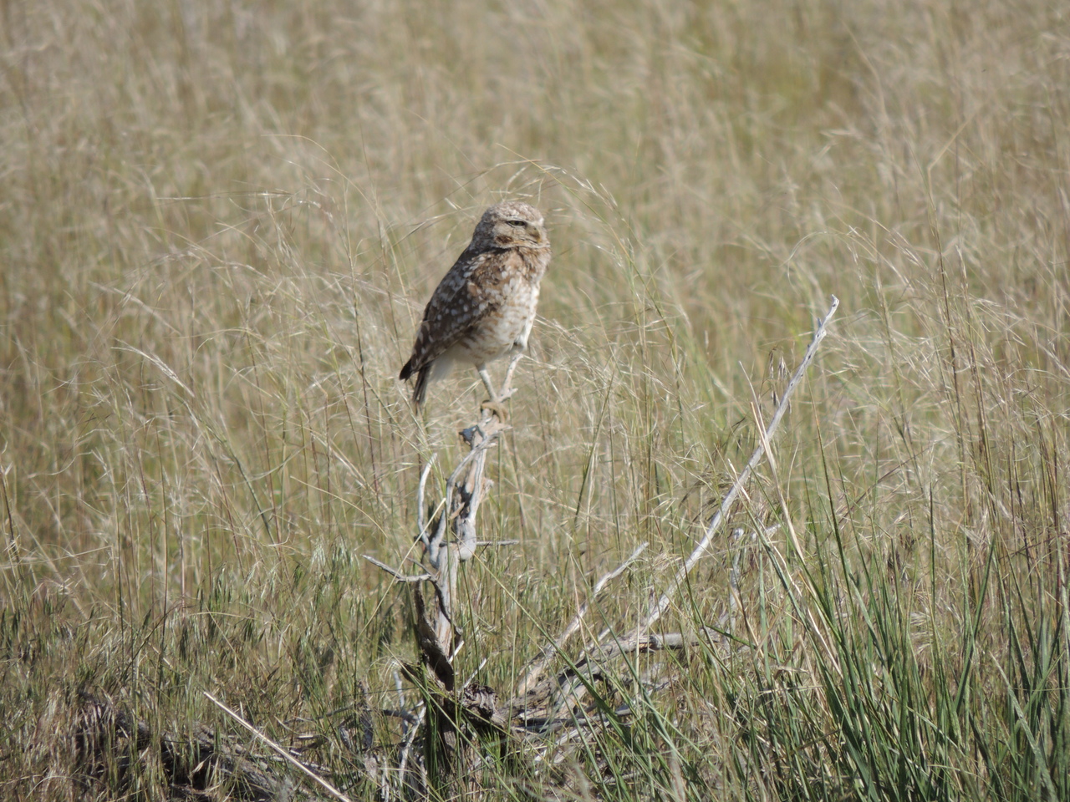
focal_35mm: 1000
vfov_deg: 1.5
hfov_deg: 2.0
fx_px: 30911
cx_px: 535
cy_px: 401
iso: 100
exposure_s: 1/500
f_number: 5.9
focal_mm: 180
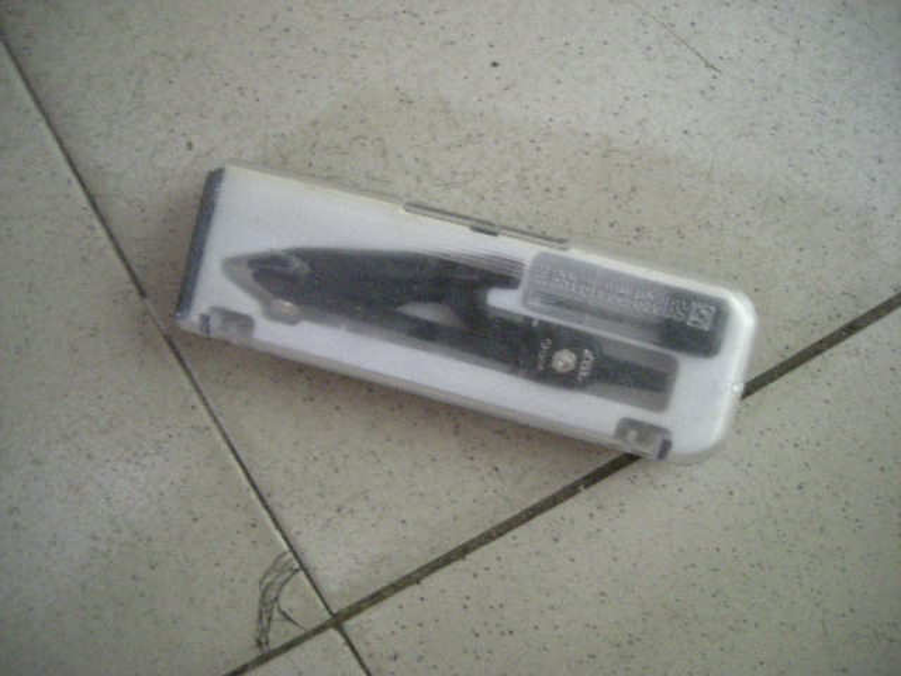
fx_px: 911
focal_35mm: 35
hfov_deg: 52.6
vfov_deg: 40.7
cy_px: 338
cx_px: 450
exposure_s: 1/8
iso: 625
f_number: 2.8
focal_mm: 5.7
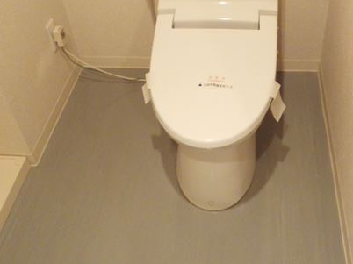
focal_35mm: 43
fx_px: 438
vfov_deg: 33.0
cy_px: 69
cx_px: 204
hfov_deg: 43.7
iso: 337
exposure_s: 1/16.9
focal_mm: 2.87
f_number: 2.4
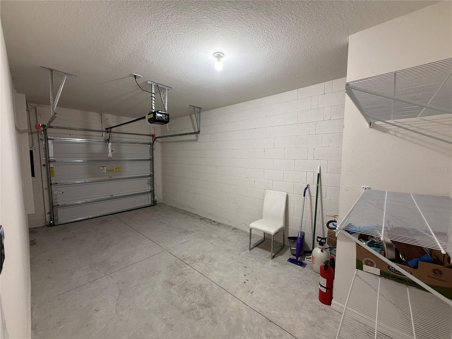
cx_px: 226
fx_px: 183
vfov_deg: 85.7
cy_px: 170
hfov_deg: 102.1
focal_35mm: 14
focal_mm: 2.22
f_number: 2.2
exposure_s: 1/60
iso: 160
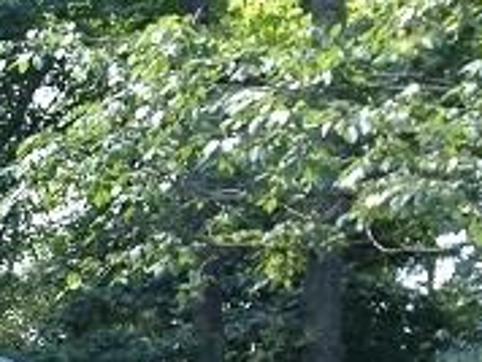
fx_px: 2105
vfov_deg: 9.3
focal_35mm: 151
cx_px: -539
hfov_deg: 11.5
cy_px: 681
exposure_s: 1/150
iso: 50
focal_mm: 4.12
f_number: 2.4
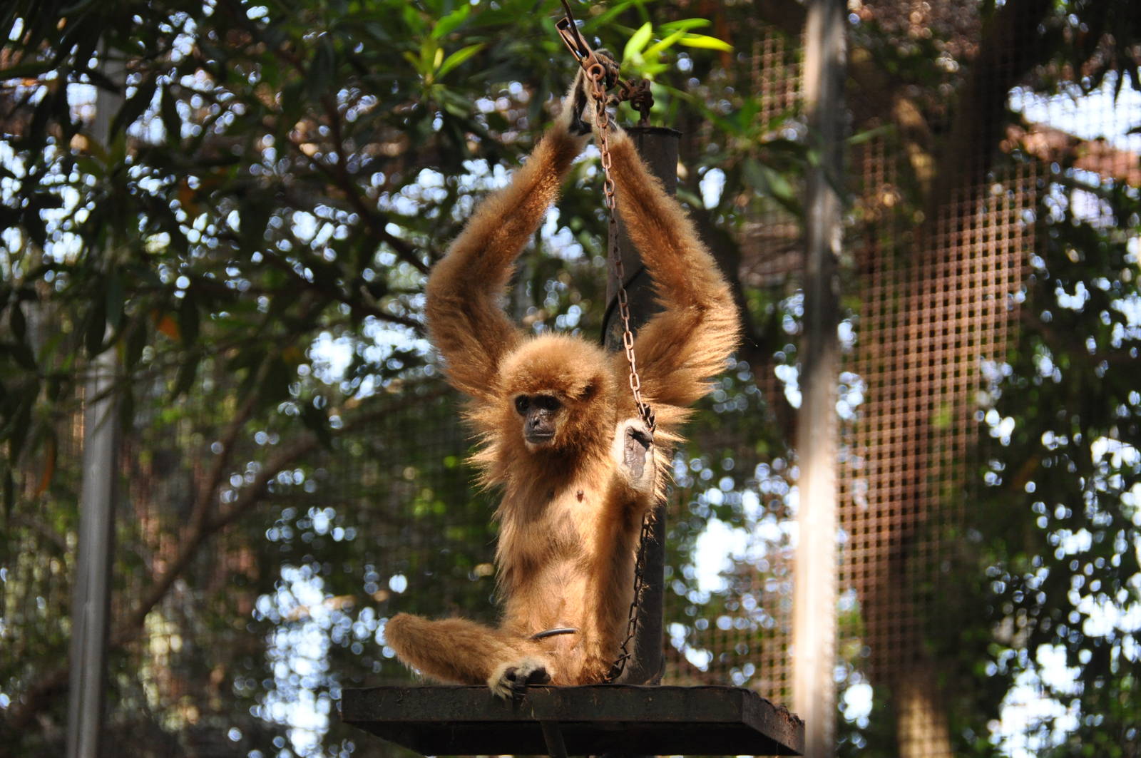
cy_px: 379
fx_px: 7361
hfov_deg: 8.9
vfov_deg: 5.9
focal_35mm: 232
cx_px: 570
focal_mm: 155
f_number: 5.6
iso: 800
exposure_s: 1/250
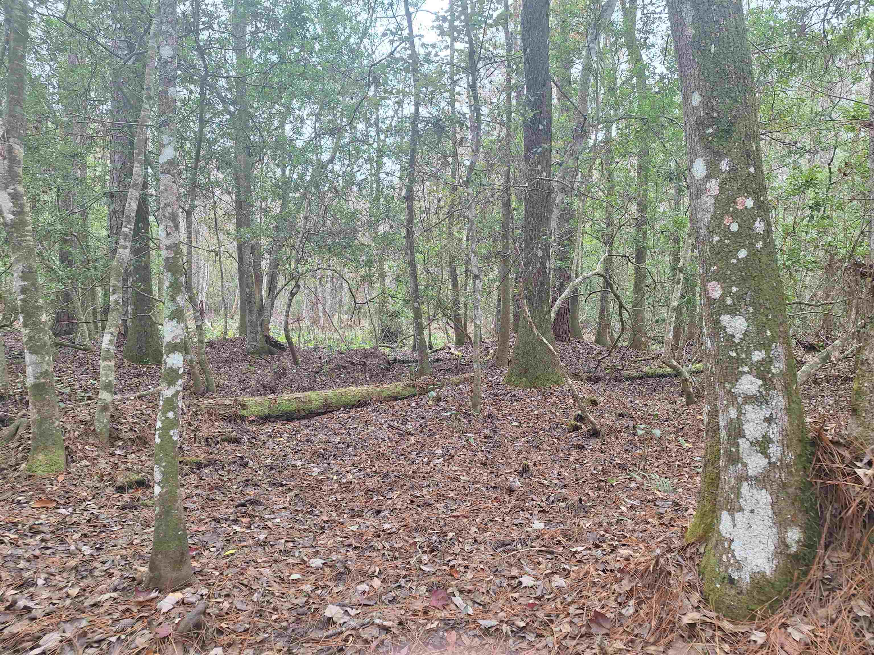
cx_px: 437
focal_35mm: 23
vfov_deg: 58.9
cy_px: 328
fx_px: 581
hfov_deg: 73.9
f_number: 1.8
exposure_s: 1/125
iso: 40
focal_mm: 5.54
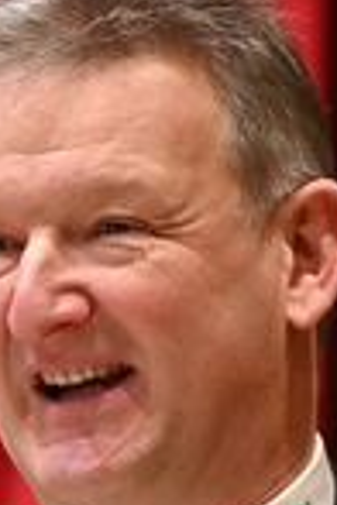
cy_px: 910
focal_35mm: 1085
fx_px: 15234
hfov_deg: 1.3
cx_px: 244
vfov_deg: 1.9
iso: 1600
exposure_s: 1/400
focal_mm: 200
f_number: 2.8
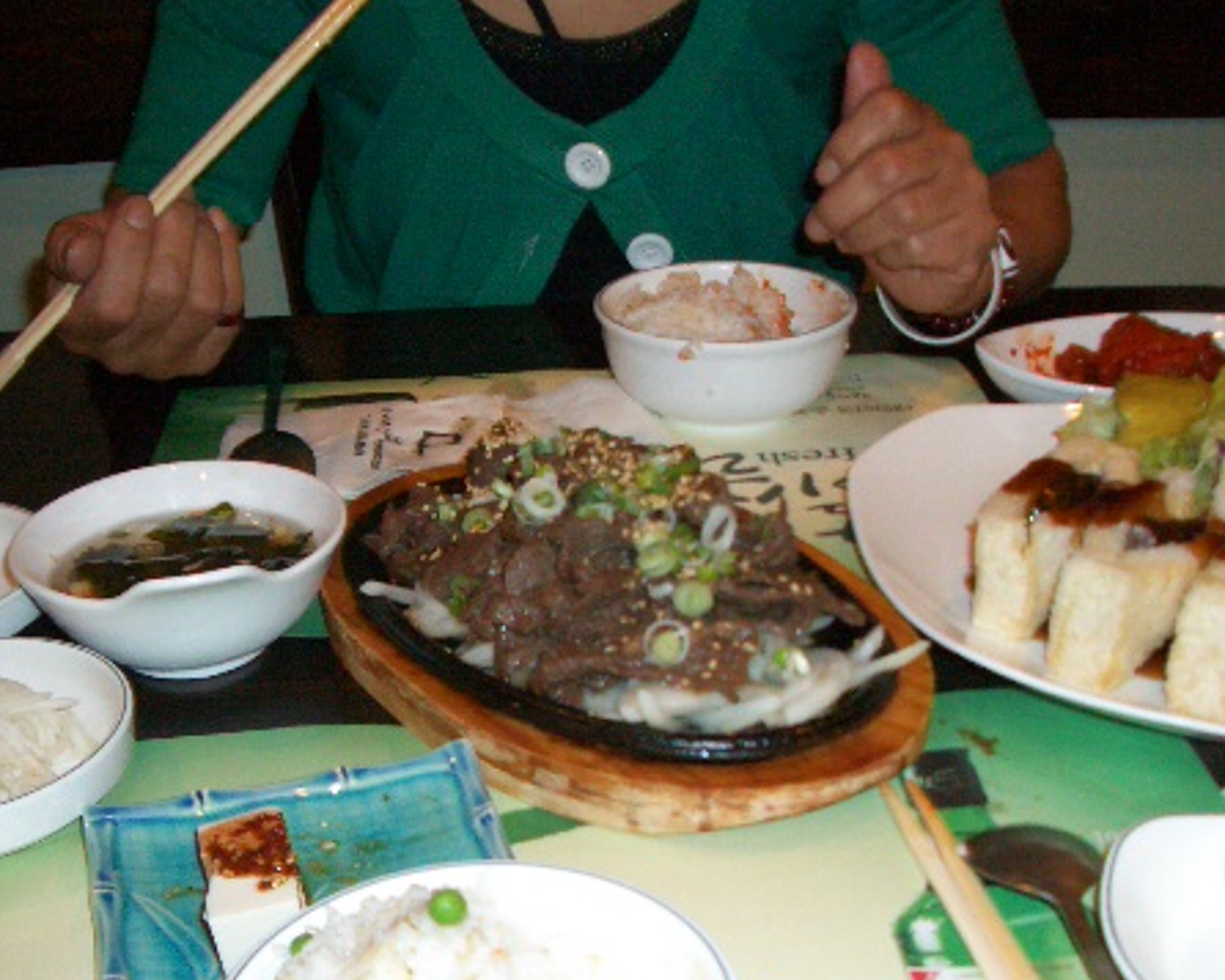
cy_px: 648
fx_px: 1777
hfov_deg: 37.9
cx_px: 709
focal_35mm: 49
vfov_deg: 30.6
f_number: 2.6
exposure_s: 1/60
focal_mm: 5.8
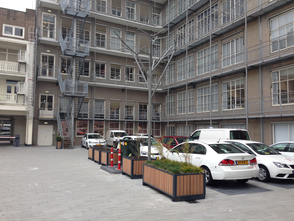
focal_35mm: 33
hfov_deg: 55.4
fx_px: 280
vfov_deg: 42.9
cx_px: 147
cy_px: 110
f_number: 2.4
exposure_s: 1/185
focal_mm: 4.12
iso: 50
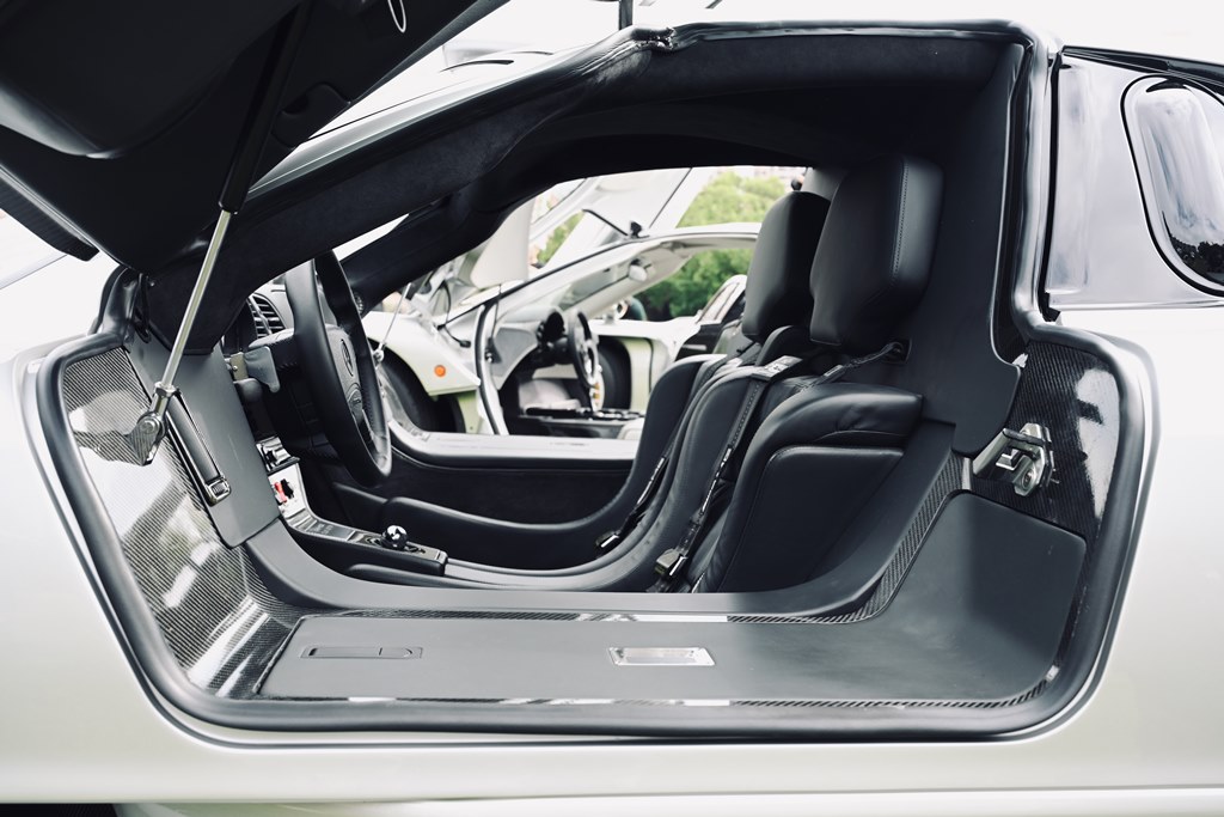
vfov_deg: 38.9
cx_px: 612
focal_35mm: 34
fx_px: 1156
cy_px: 408
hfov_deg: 55.8
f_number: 6.3
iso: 250
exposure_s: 1/160
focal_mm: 34
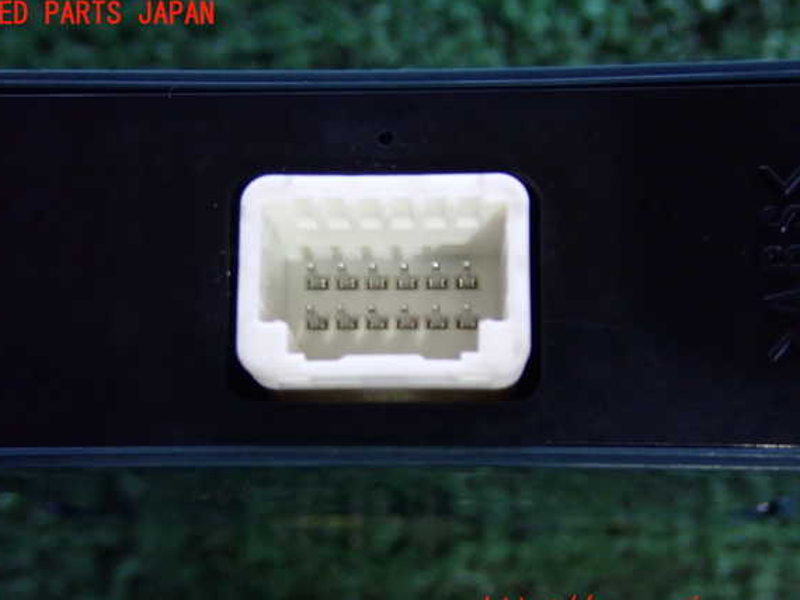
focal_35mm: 20
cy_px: 313
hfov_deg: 81.7
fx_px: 462
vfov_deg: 66.0
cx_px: 380
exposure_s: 1/30
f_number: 3.6
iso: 800
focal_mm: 3.33
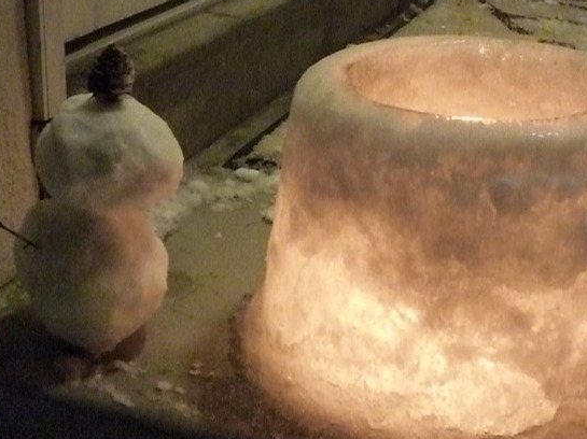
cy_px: 255
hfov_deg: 28.5
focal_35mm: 68
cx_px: 344
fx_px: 1152
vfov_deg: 21.6
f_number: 4
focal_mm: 6.8
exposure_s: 1/30
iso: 3200
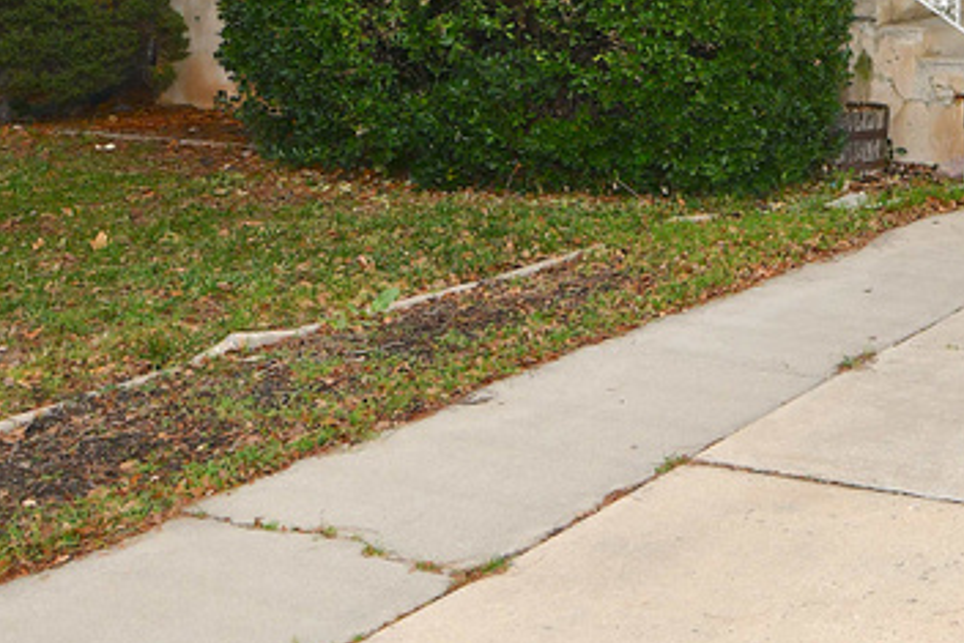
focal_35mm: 64
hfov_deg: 28.3
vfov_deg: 19.9
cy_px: -133
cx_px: 1084
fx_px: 1714
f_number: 5.6
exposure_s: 1/125
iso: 200
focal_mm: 15
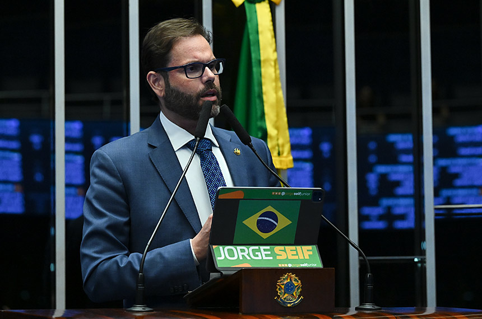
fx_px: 1670
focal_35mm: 125
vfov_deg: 10.9
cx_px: 241
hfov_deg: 16.4
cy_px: 160
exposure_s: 1/160
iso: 5000
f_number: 5
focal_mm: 125
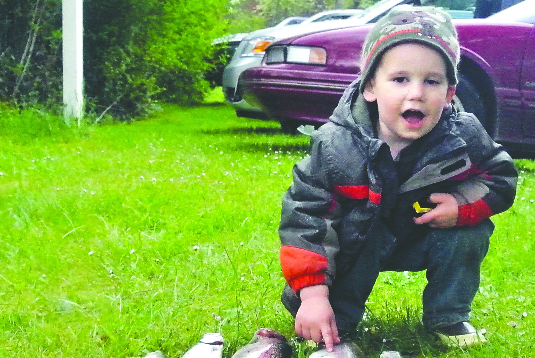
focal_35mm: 65
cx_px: 307
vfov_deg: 20.9
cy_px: 225
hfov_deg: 30.9
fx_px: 967
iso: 3200
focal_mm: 14
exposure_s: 1/1250
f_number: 5.6
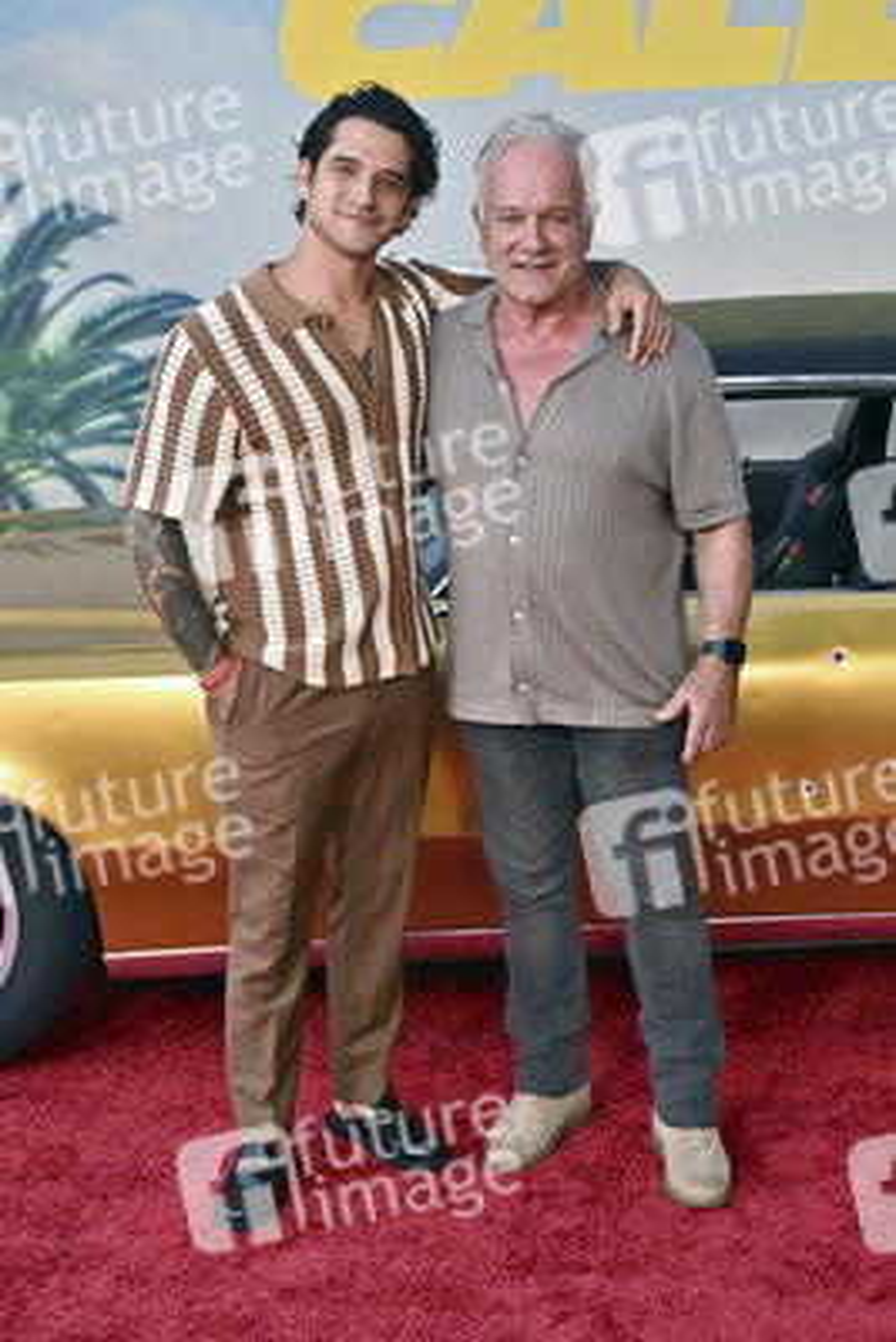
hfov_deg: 29.9
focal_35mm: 45
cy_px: 671
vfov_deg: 43.6
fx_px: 1678
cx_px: 448
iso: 2500
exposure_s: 1/320
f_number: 4.5
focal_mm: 45
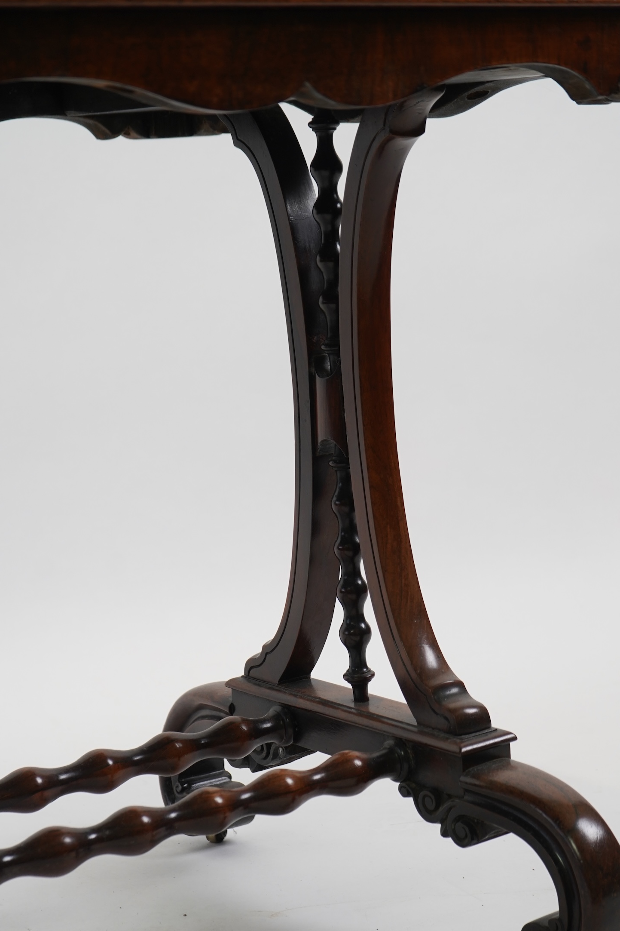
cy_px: 549
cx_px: 351
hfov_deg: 17.3
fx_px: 2041
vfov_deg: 25.6
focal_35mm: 79
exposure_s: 1/125
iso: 640
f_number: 5
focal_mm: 57
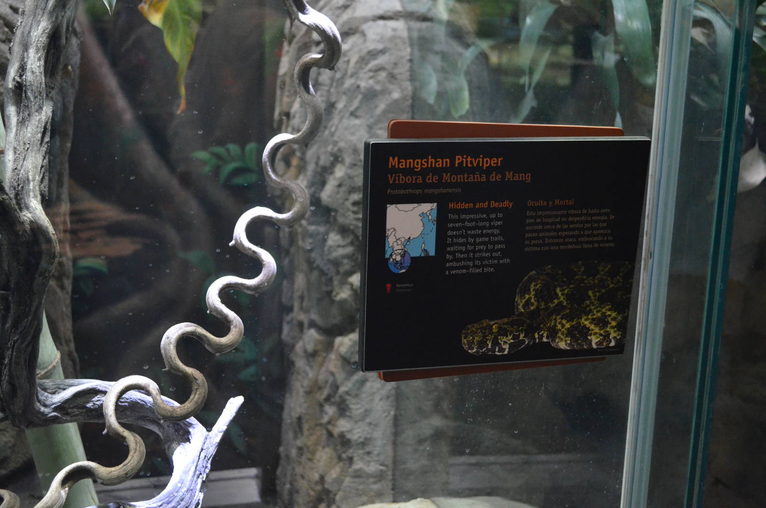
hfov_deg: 41.2
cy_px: 254
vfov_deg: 28.0
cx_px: 383
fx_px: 1019
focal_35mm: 48
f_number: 4.8
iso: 3200
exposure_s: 1/30
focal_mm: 32
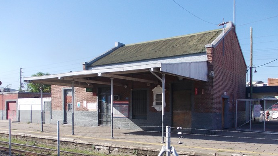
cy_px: 114
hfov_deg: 58.0
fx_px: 251
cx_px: 134
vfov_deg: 34.0
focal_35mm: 34
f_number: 5.4
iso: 80
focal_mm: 4
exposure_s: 1/200
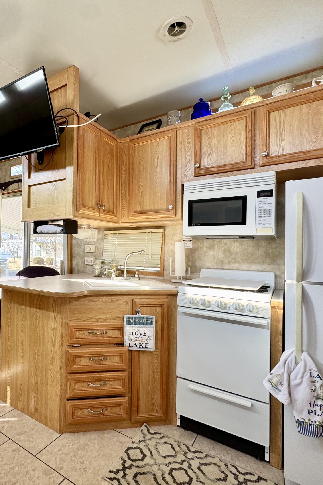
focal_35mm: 20
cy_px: 246
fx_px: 269
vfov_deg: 84.0
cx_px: 97
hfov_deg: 59.9
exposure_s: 1/99
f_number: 2.2
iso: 50
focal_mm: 2.22
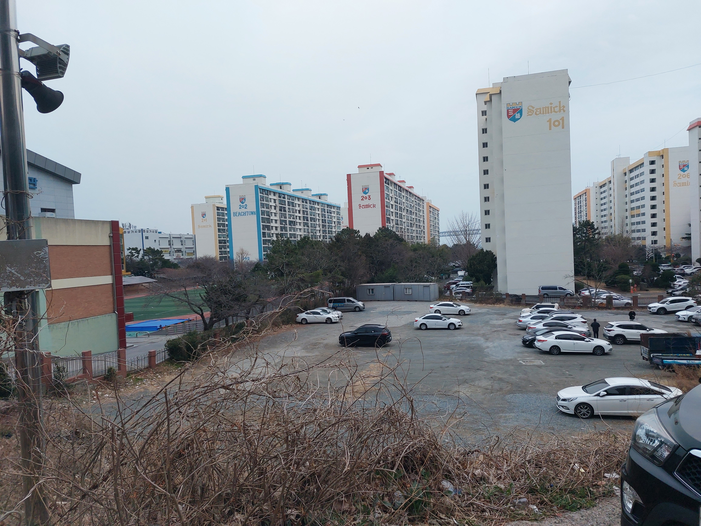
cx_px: 350
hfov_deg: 69.4
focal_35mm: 25
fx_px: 506
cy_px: 263
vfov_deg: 54.9
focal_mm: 5.23
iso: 80
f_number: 1.8
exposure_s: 1/120
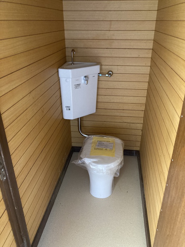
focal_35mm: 28
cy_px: 124
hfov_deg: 49.7
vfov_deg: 63.4
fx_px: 200
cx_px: 92
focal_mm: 3.99
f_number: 1.8
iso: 400
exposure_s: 1/38
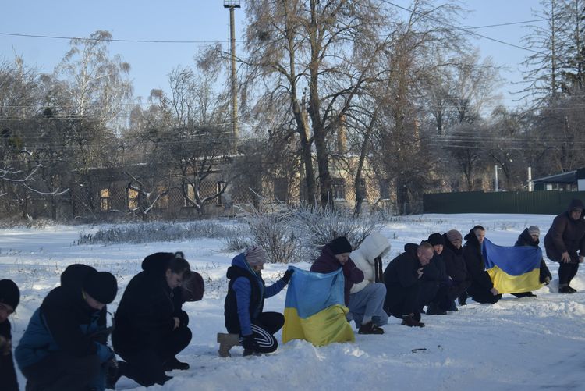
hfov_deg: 24.6
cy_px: 196
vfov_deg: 16.6
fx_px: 1341
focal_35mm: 82
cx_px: 292
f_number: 5.6
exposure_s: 1/500
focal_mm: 55
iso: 200
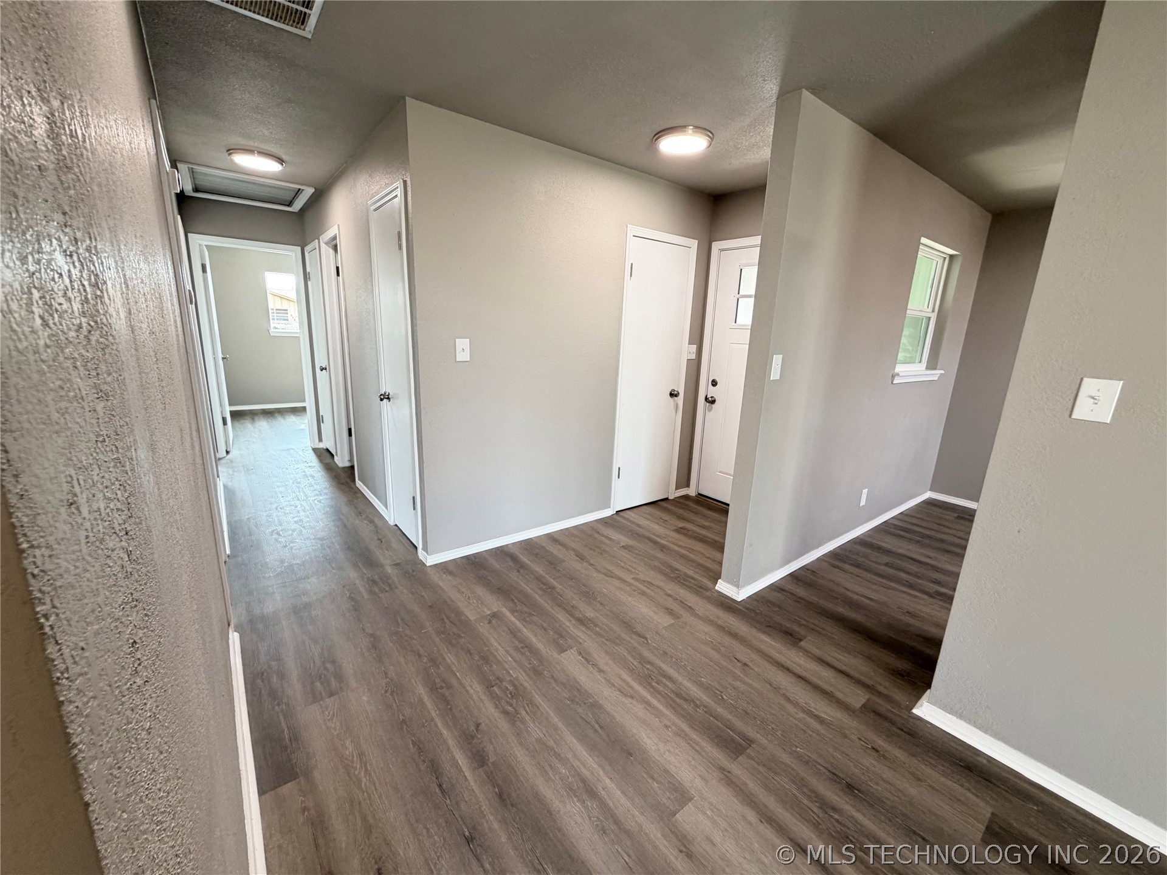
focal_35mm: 14
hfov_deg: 102.1
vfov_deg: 85.7
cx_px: 584
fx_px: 472
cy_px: 438
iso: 200
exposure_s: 1/60
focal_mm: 2.22
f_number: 2.2
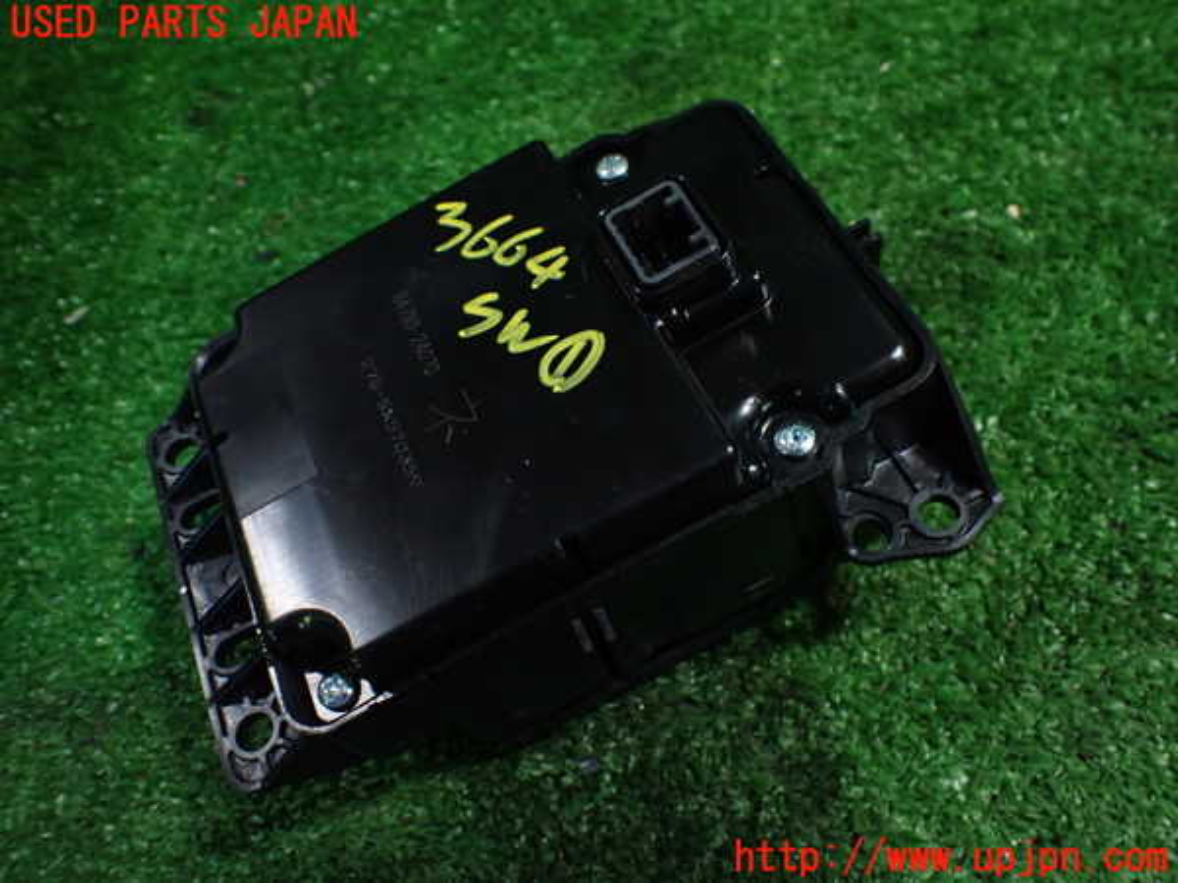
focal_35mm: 30
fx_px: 1021
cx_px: 589
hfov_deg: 60.0
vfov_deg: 46.8
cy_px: 442
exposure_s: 1/125
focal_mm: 5.4
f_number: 2.3
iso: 640
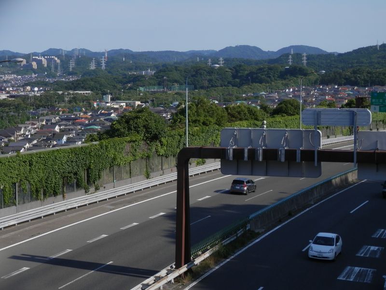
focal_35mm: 80
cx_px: 193
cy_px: 145
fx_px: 892
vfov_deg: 18.4
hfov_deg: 24.4
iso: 80
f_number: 4.6
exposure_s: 1/640
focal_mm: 14.4
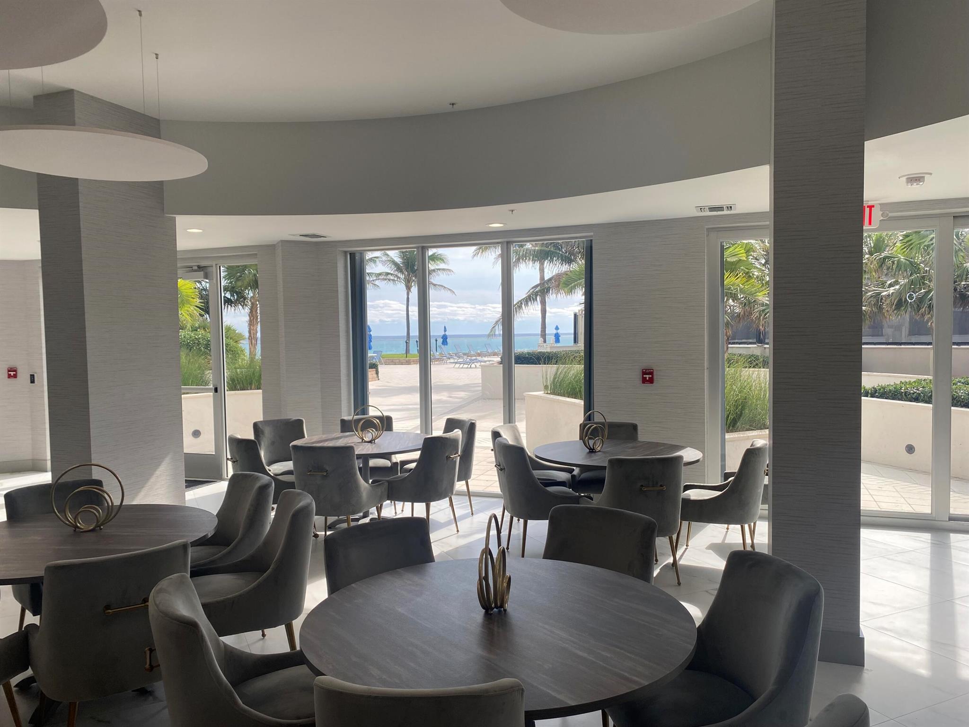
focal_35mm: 26
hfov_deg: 67.3
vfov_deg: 53.1
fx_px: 728
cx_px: 484
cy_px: 364
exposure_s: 1/312
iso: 32
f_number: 1.8
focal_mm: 4.25
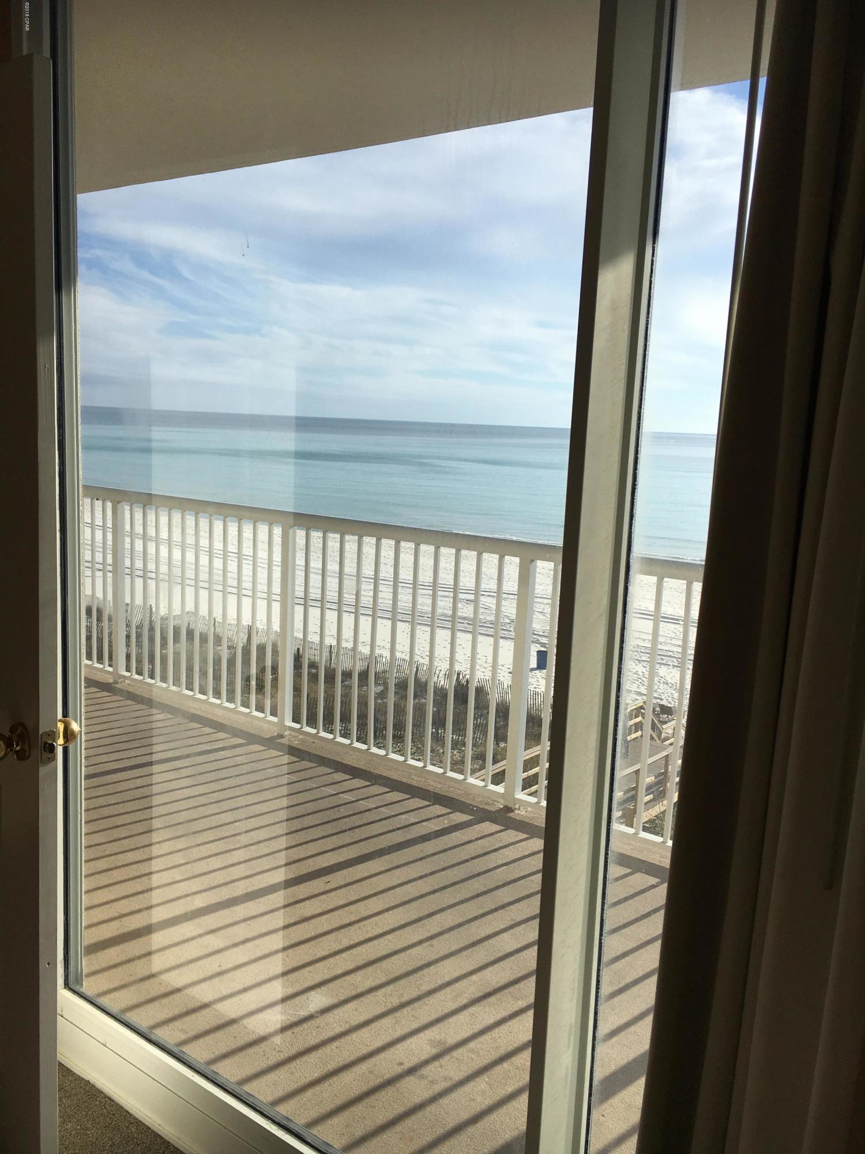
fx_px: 966
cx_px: 432
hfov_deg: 48.2
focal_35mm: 29
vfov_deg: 61.7
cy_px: 577
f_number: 2.2
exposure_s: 1/1166
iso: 25
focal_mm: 4.15
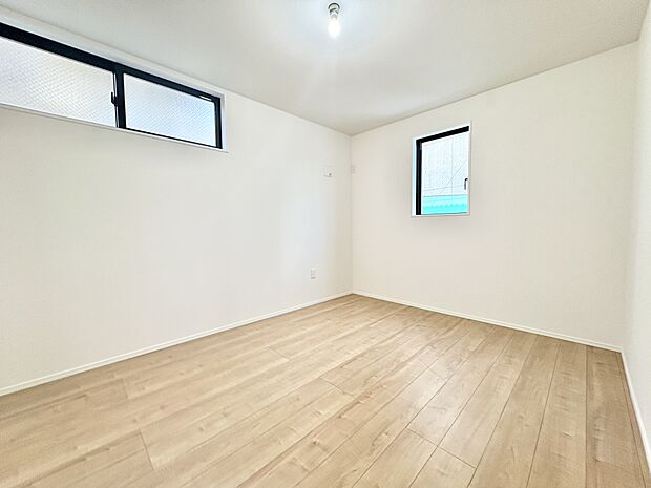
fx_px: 263
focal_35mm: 14
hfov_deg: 102.1
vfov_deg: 85.7
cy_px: 244
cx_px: 326
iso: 125
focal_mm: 2.22
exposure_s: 1/50
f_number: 2.2
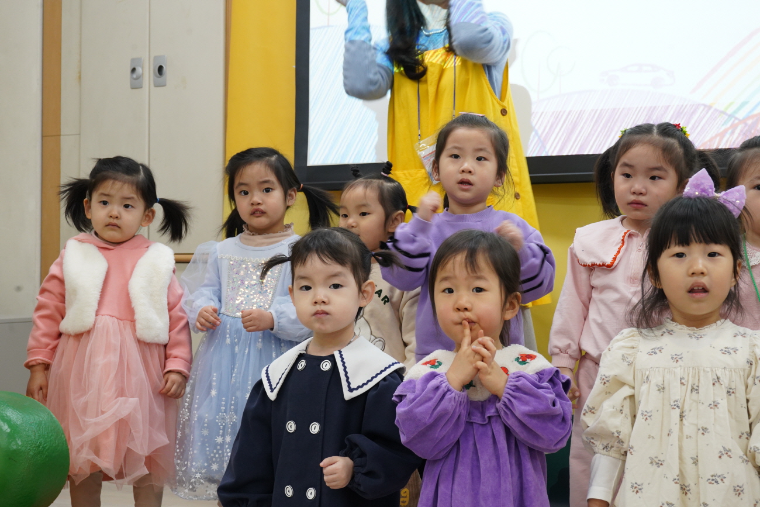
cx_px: 380
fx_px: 1267
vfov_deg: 22.6
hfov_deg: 33.4
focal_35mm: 60
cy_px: 254
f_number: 10
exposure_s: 1/40
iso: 2500
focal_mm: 60
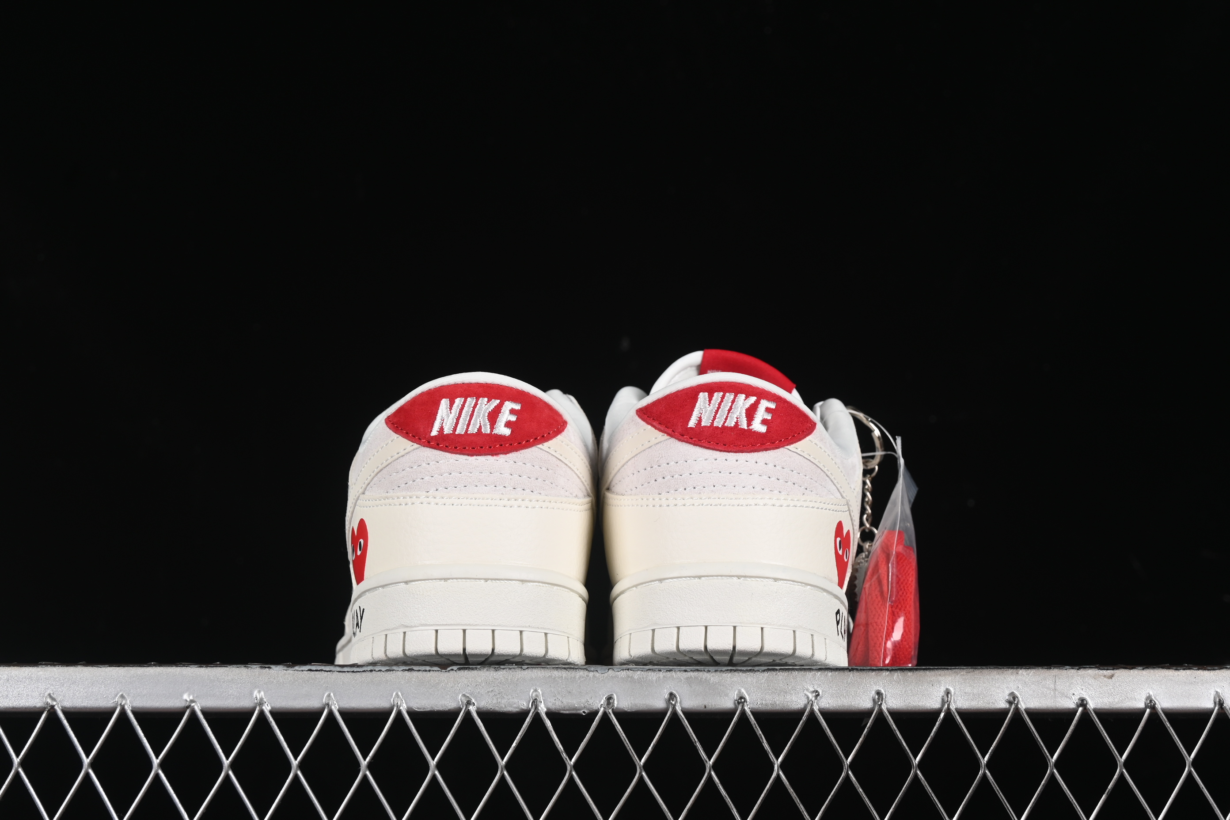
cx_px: 615
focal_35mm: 75
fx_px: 2562
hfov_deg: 27.0
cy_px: 410
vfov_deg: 18.2
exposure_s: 1/80
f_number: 8
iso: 160
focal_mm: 50
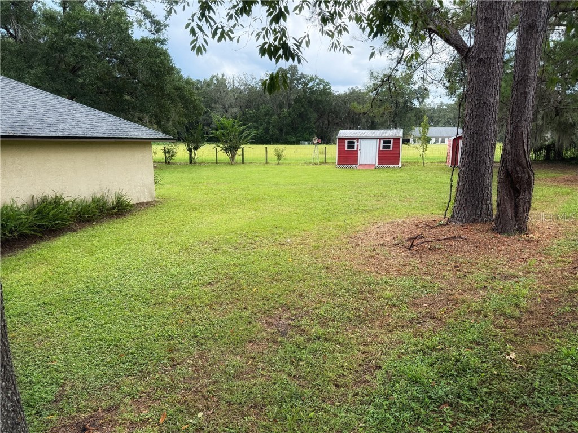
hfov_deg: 71.6
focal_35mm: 24
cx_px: 289
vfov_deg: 56.8
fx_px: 401
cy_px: 216
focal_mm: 6.76
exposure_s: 1/1230
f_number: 1.78
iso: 100
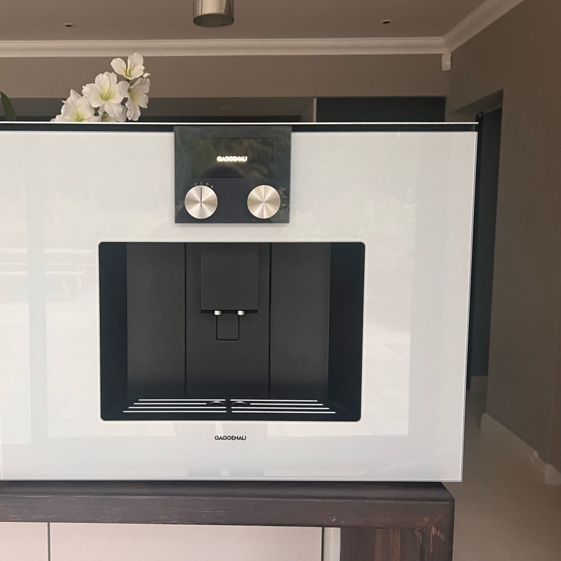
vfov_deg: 52.5
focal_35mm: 31
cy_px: 278
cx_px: 207
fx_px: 568
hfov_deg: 51.9
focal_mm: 5.7
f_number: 1.5
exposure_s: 1/60
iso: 400
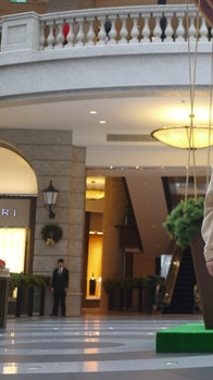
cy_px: 108
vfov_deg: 26.3
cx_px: 259
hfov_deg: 14.6
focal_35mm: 80
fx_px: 804
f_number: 1.7
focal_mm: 20
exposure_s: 1/100
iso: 100
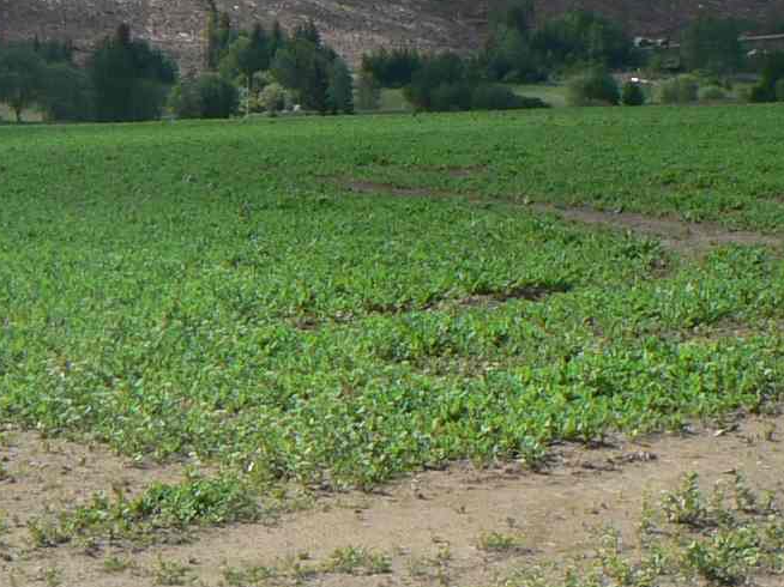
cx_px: 8
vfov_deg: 10.5
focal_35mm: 141
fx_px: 3192
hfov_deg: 13.8
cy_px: 375
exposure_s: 1/400
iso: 80
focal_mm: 6
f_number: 5
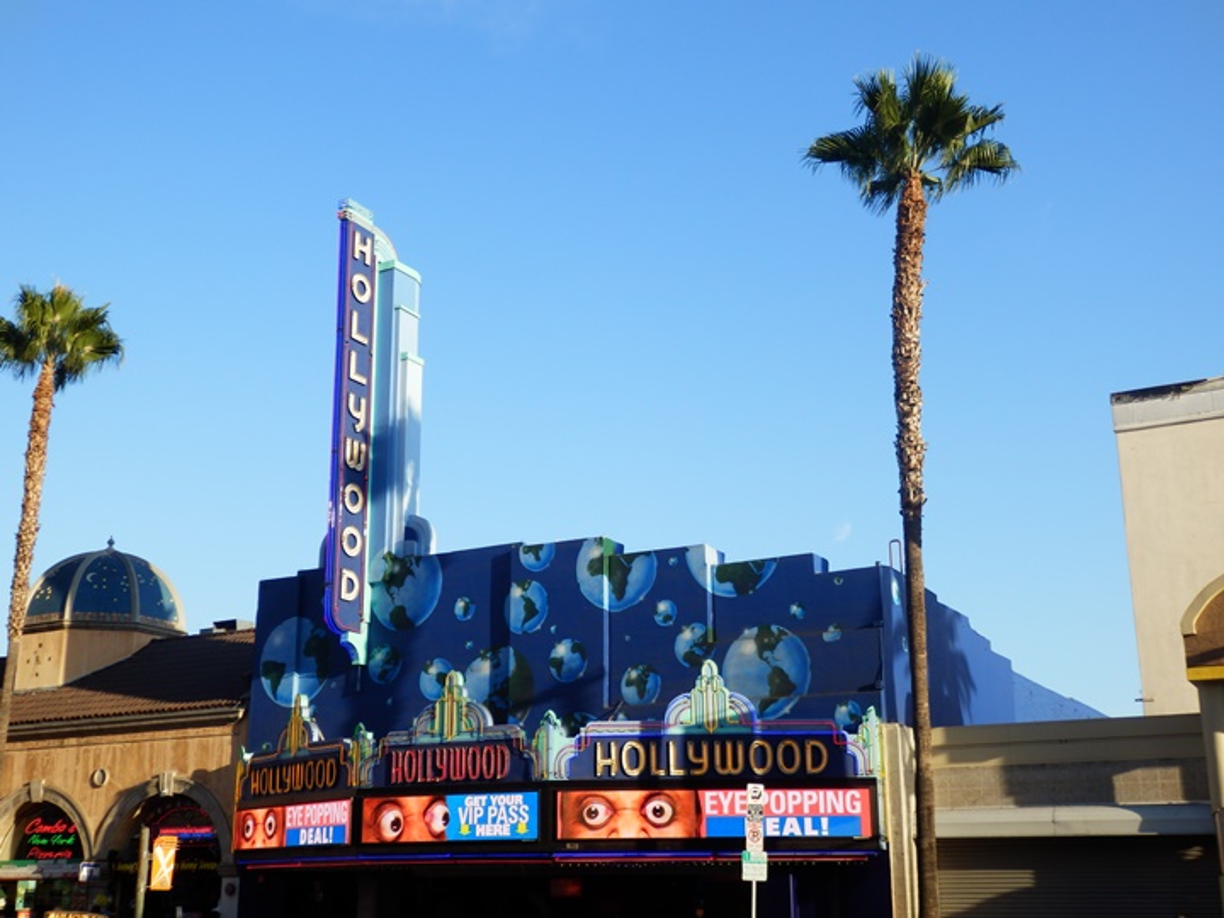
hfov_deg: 46.8
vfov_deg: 36.0
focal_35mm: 40
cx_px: 612
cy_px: 459
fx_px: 1414
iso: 80
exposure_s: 1/500
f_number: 3.7
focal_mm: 7.3
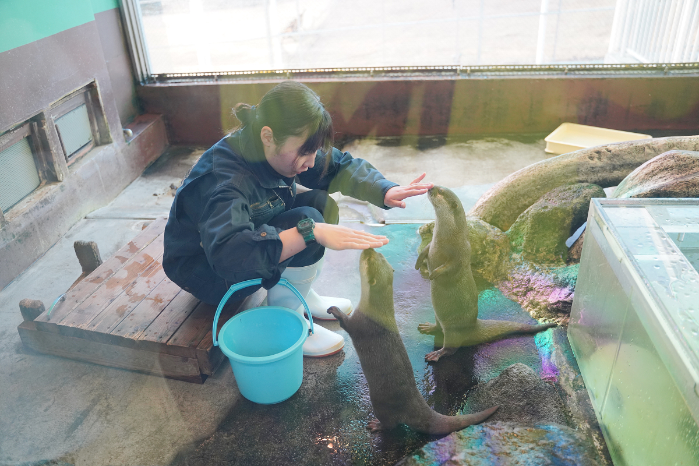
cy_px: 233
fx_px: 544
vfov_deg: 46.4
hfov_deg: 65.5
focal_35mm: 28
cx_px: 350
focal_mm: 28
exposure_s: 1/160
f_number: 2.8
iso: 1600
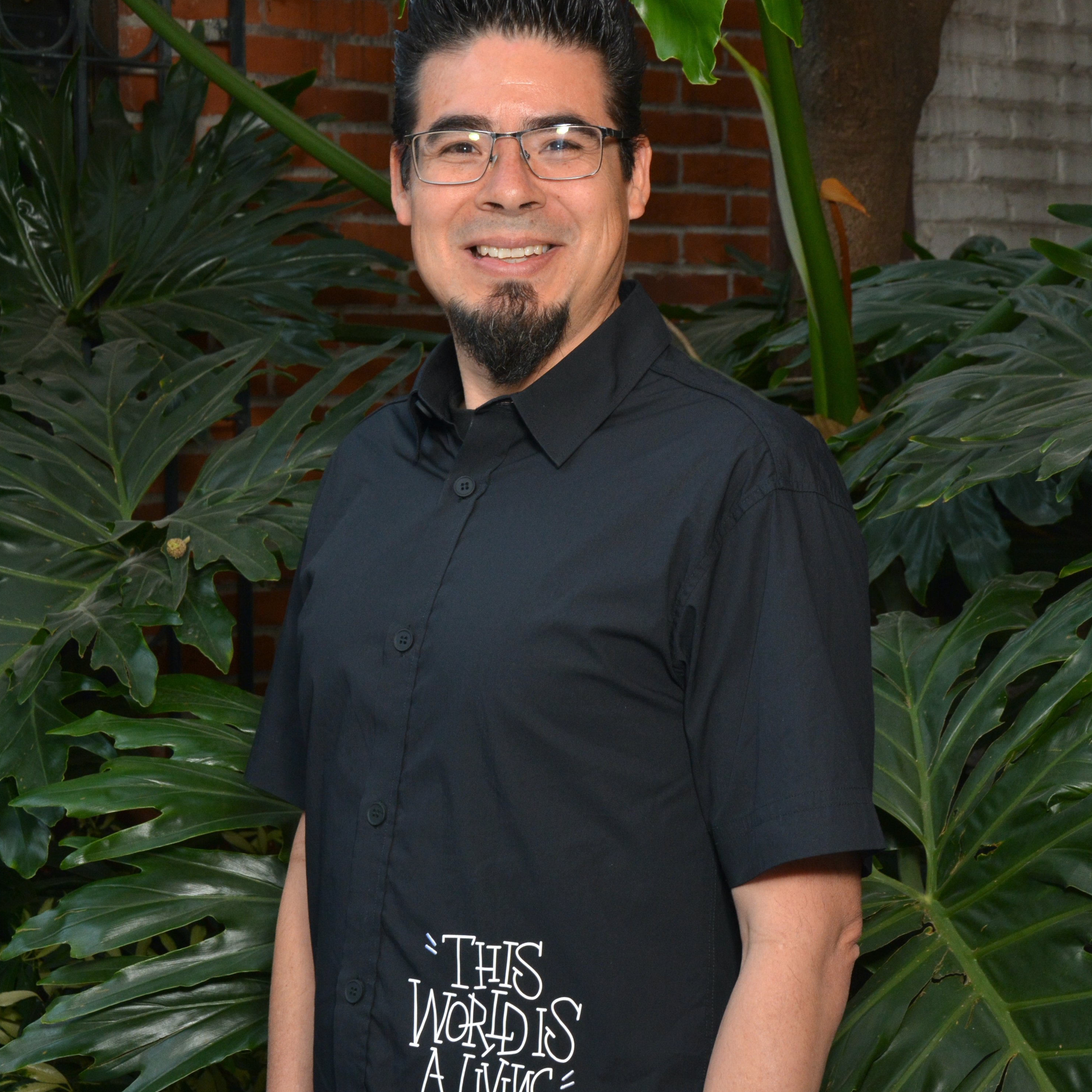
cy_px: 476
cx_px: 546
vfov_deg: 21.4
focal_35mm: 81
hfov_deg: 21.4
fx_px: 2891
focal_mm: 42
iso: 640
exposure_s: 1/100
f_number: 8
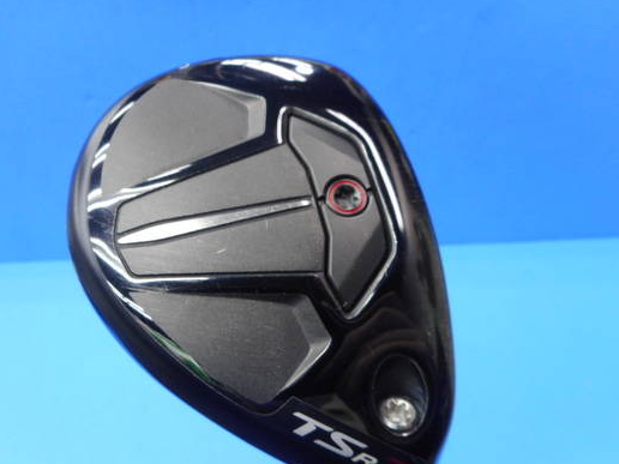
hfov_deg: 58.1
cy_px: 279
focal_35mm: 31
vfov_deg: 45.2
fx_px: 554
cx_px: 266
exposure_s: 1/30
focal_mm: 4.5
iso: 200
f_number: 3.7
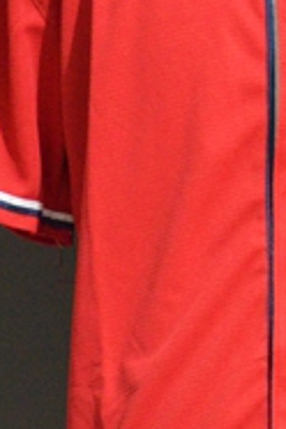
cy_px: 161
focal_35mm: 322
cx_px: 634
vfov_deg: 6.4
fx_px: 3837
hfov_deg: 4.2
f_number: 4.8
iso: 4000
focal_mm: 50
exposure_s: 1/13
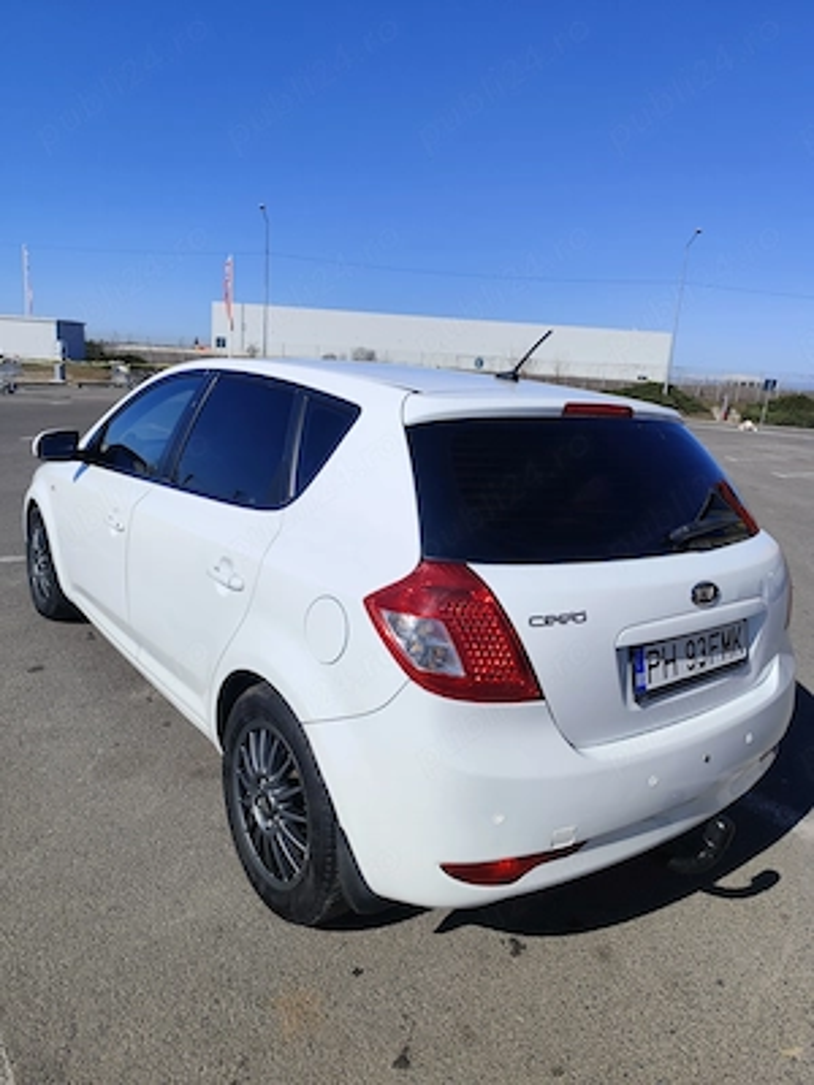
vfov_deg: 73.9
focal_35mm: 23
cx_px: 407
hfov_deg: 58.9
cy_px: 542
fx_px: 721
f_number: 1.65
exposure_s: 1/1822
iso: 50
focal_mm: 6.19
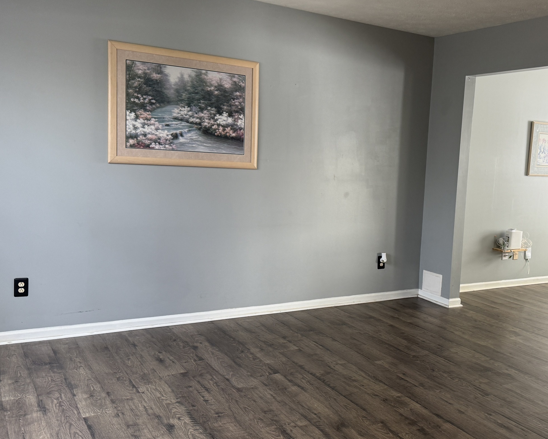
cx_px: 395
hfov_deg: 47.7
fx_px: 600
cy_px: 237
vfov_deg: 40.1
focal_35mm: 37
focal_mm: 6.76
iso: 125
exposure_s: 1/60
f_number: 1.78
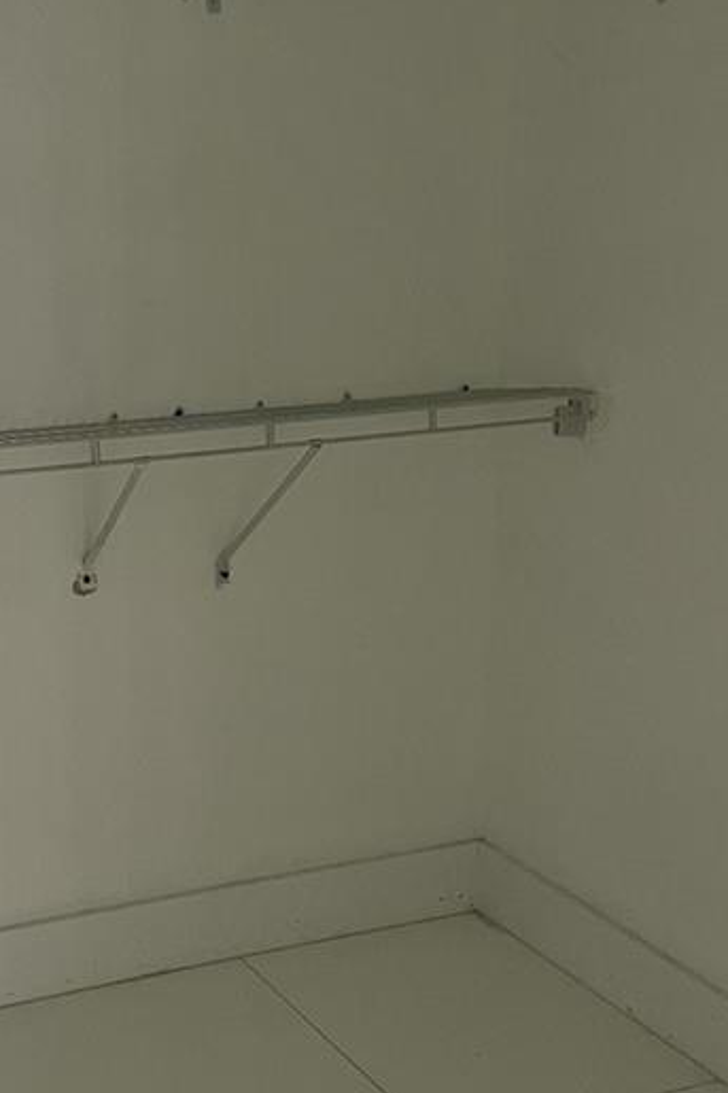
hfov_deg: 21.4
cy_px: 550
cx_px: 172
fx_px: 1912
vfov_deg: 31.9
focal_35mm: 63
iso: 125
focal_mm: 4.2
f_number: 1.6
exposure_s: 1/86
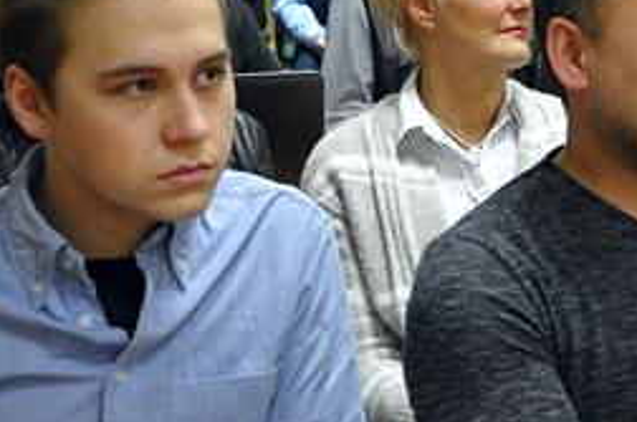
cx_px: 867
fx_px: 2237
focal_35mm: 127
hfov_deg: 15.3
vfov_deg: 10.8
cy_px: 317
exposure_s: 1/80
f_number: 4.5
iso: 2000
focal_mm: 25
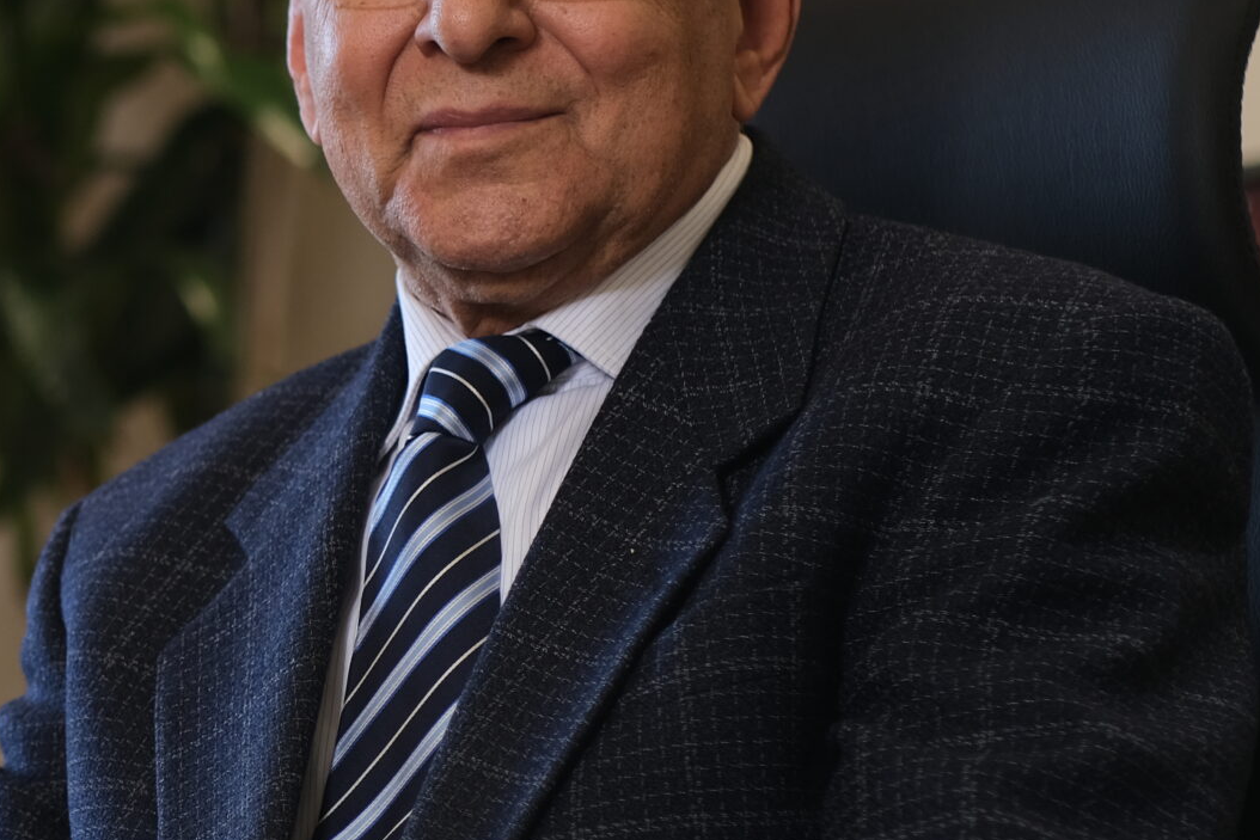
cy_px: 471
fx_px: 7140
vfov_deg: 6.7
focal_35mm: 204
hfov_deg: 10.0
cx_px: -122
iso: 320
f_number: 1.8
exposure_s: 1/320
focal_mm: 56
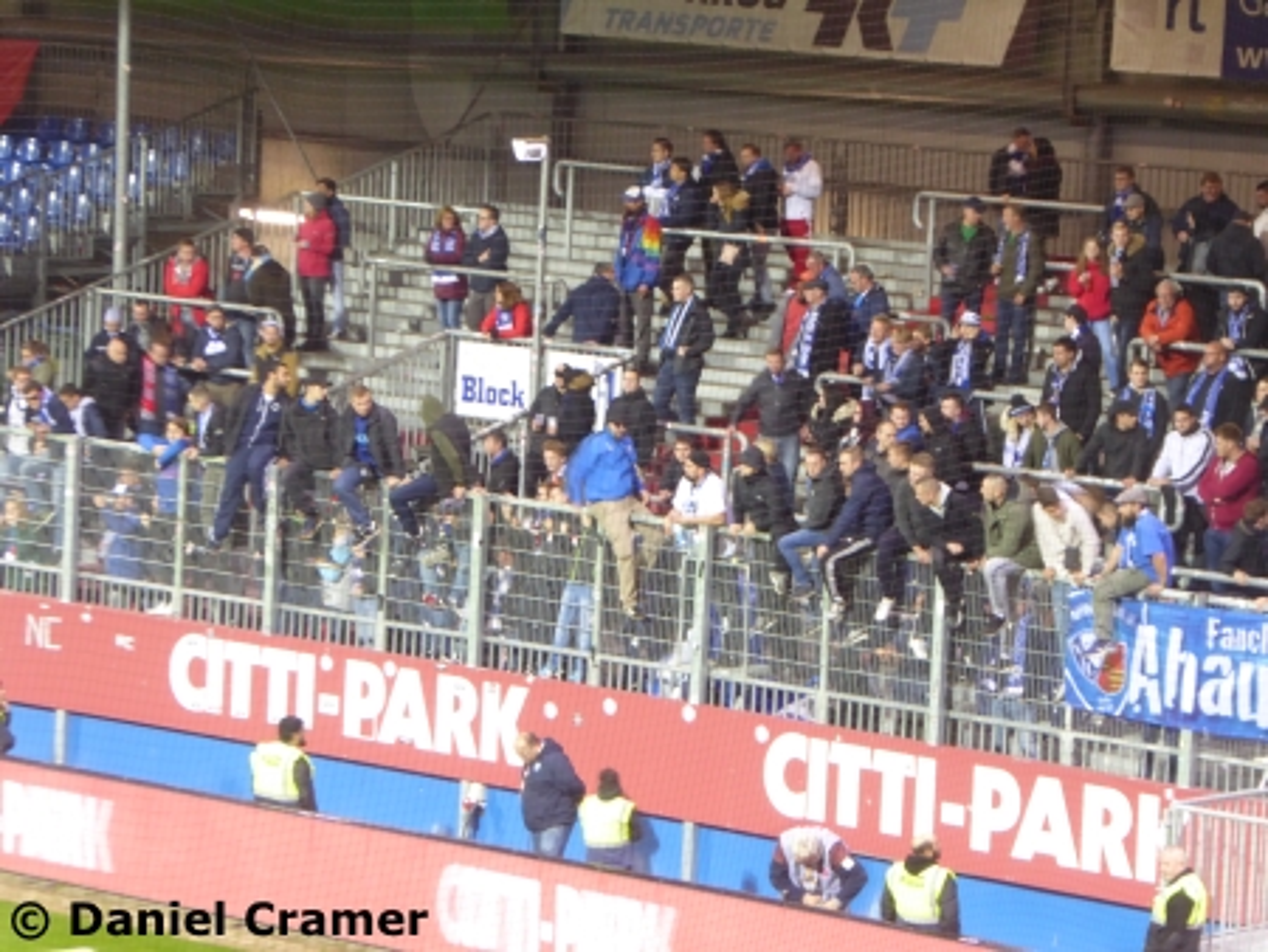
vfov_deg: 9.3
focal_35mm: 160
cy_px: 476
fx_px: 5864
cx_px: 634
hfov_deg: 12.3
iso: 400
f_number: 6.3
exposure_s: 1/6
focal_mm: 28.7
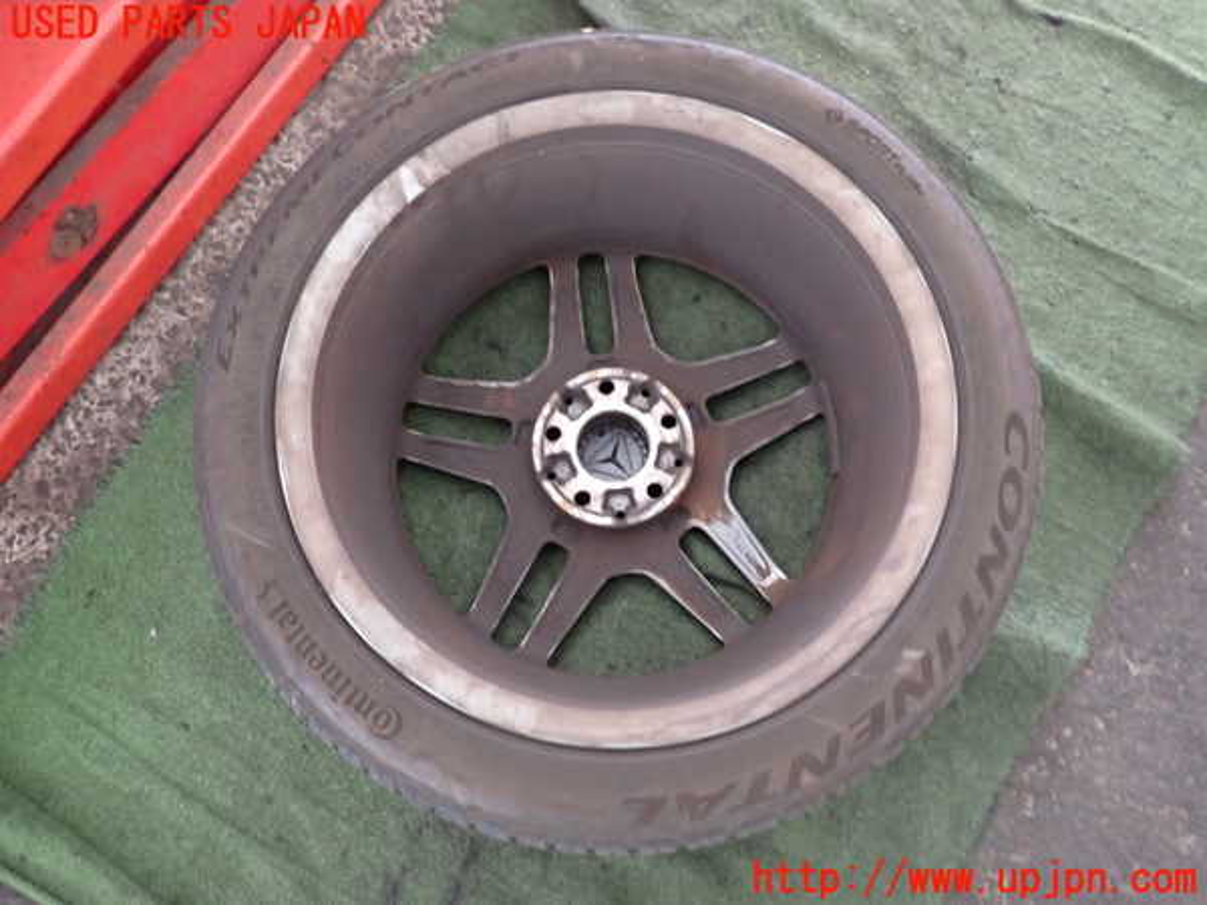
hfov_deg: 69.4
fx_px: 872
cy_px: 452
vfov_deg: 54.9
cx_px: 604
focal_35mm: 25
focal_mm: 4.5
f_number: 2
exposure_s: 1/30
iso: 500
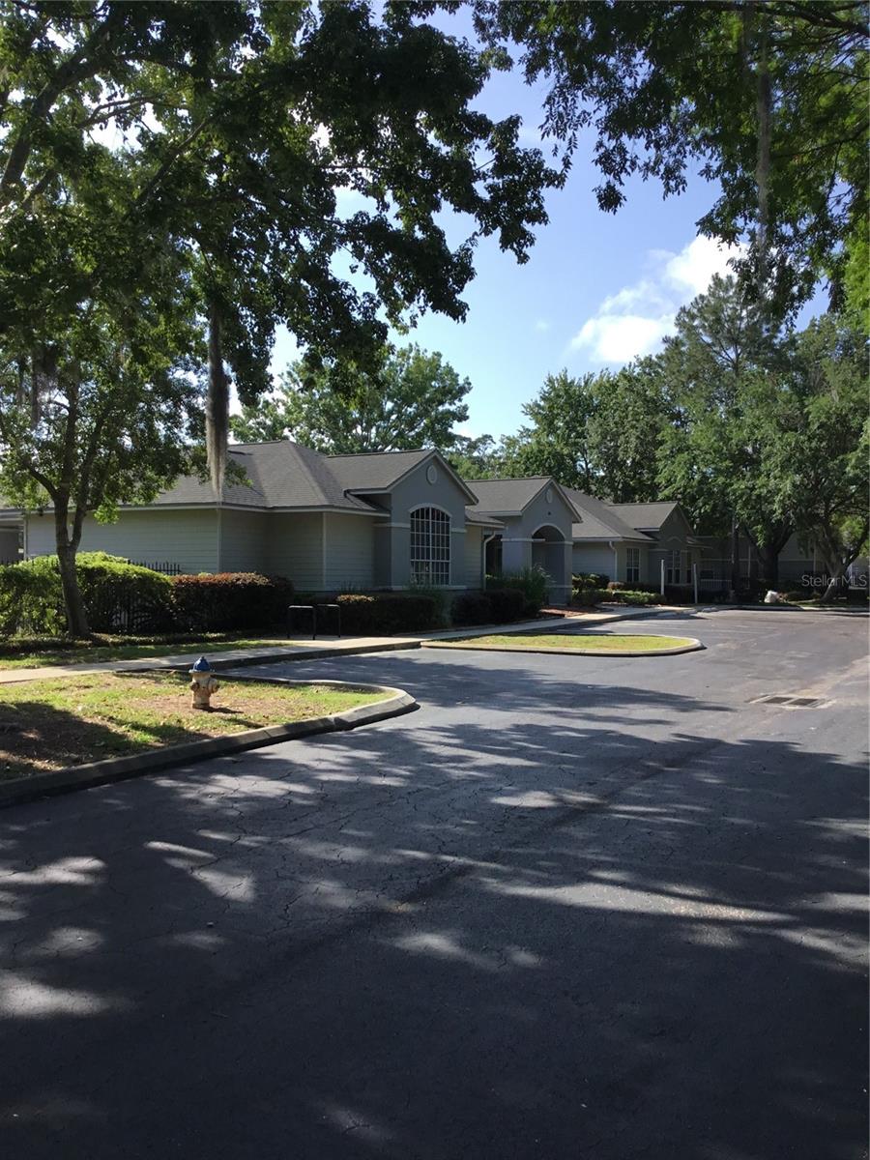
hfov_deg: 45.4
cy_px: 580
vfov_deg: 58.4
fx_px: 1039
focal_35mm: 31
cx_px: 435
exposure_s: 1/754
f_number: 2.4
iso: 25
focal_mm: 3.3
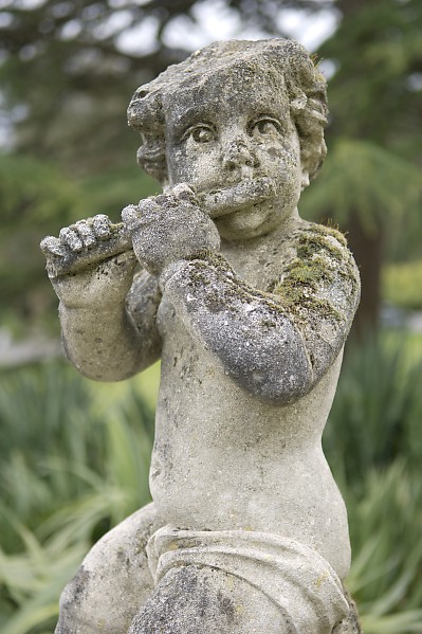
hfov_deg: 20.2
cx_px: 211
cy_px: 317
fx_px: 1187
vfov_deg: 29.9
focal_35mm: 68
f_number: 2.8
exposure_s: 1/320
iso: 100
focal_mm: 45
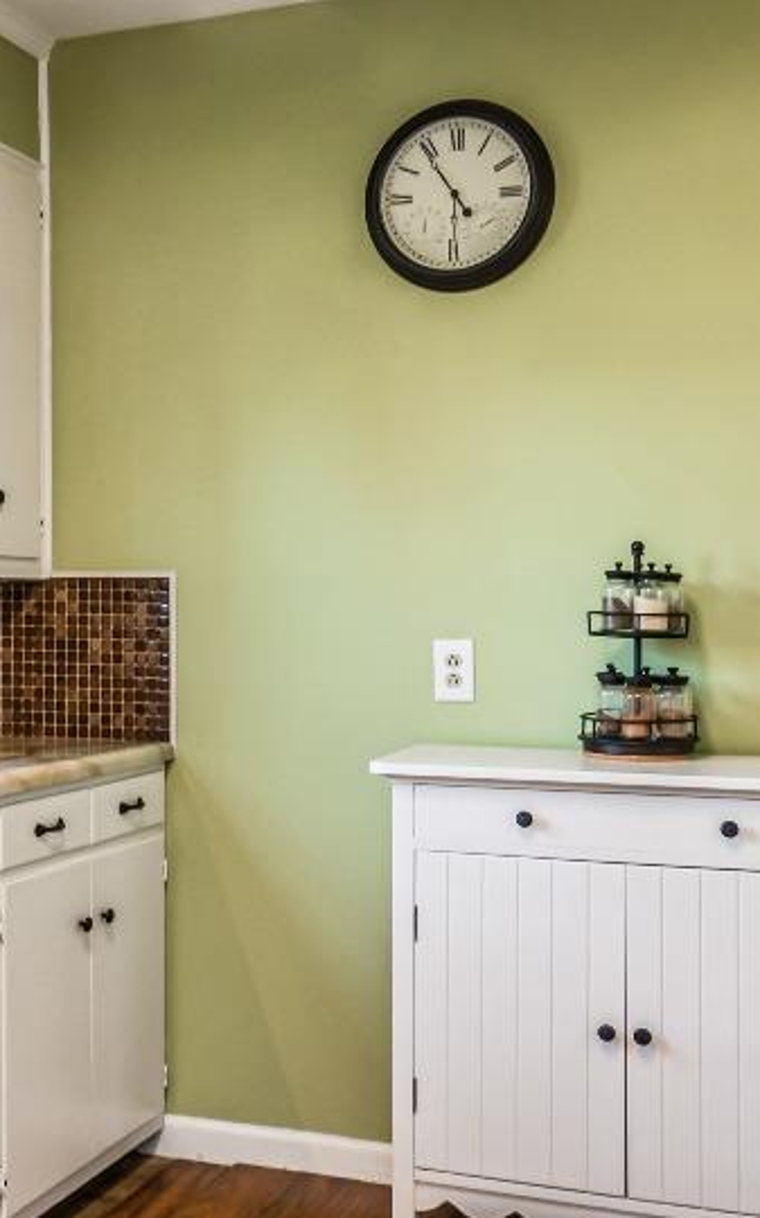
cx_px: 65
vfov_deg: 39.6
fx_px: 1692
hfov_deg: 24.5
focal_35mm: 51
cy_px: 584
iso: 100
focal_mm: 12
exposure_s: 1/2
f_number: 8
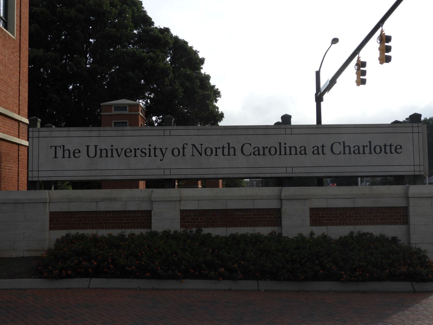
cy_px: 162
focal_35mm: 40
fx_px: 500
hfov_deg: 46.8
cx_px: 216
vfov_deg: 36.0
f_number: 3.8
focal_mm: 7.2
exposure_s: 1/800
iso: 100
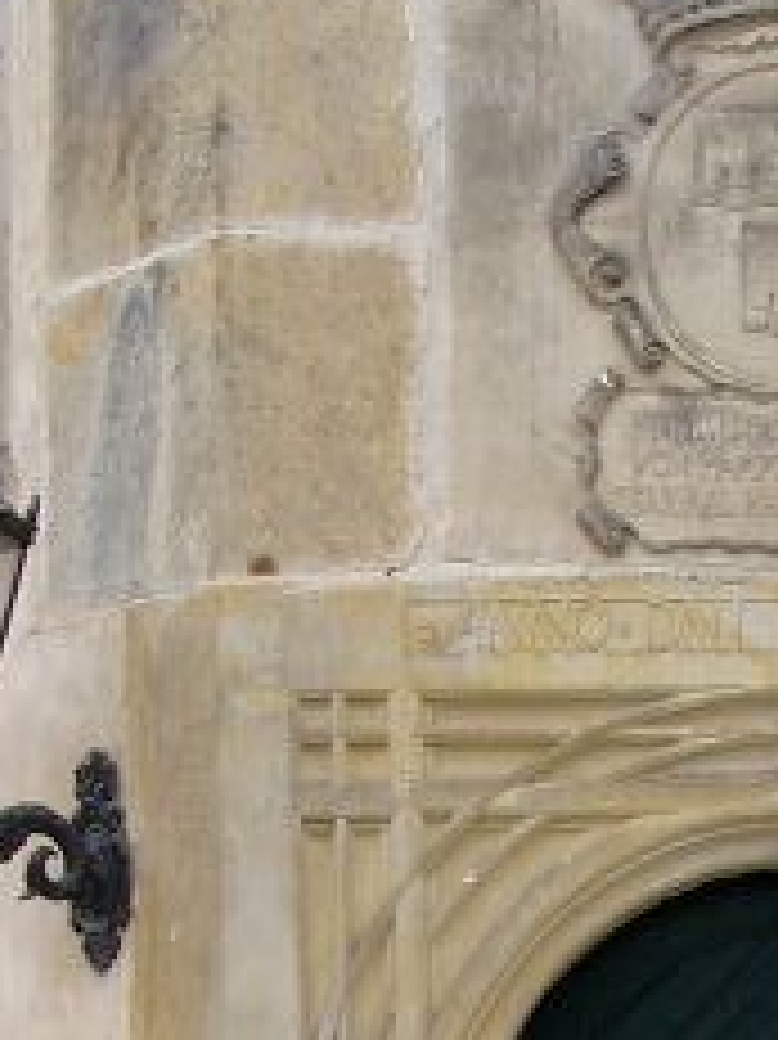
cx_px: 805
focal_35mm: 128
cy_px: 1229
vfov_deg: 14.9
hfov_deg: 11.4
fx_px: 3839
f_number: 4
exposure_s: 1/69.3
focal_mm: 7.69
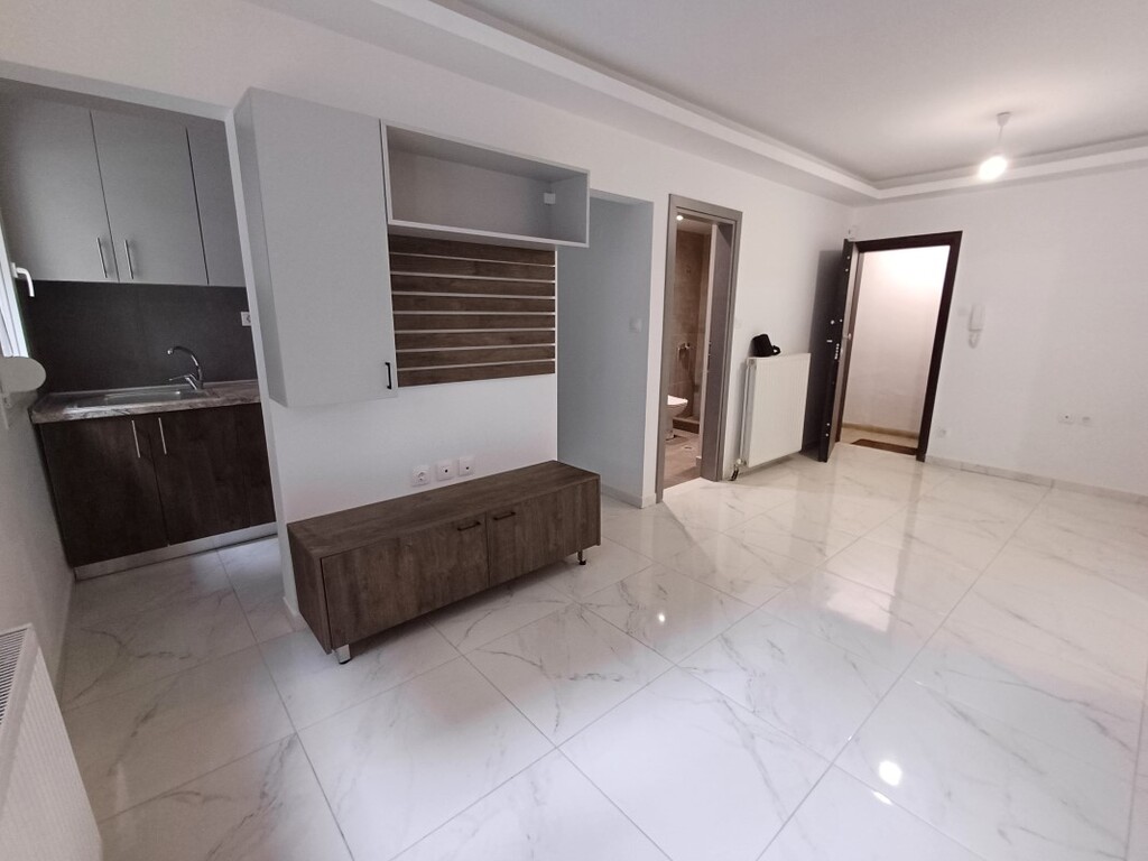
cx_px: 574
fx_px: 531
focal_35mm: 16
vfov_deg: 78.1
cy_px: 430
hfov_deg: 94.5
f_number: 2.2
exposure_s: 1/33
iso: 200
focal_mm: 1.64
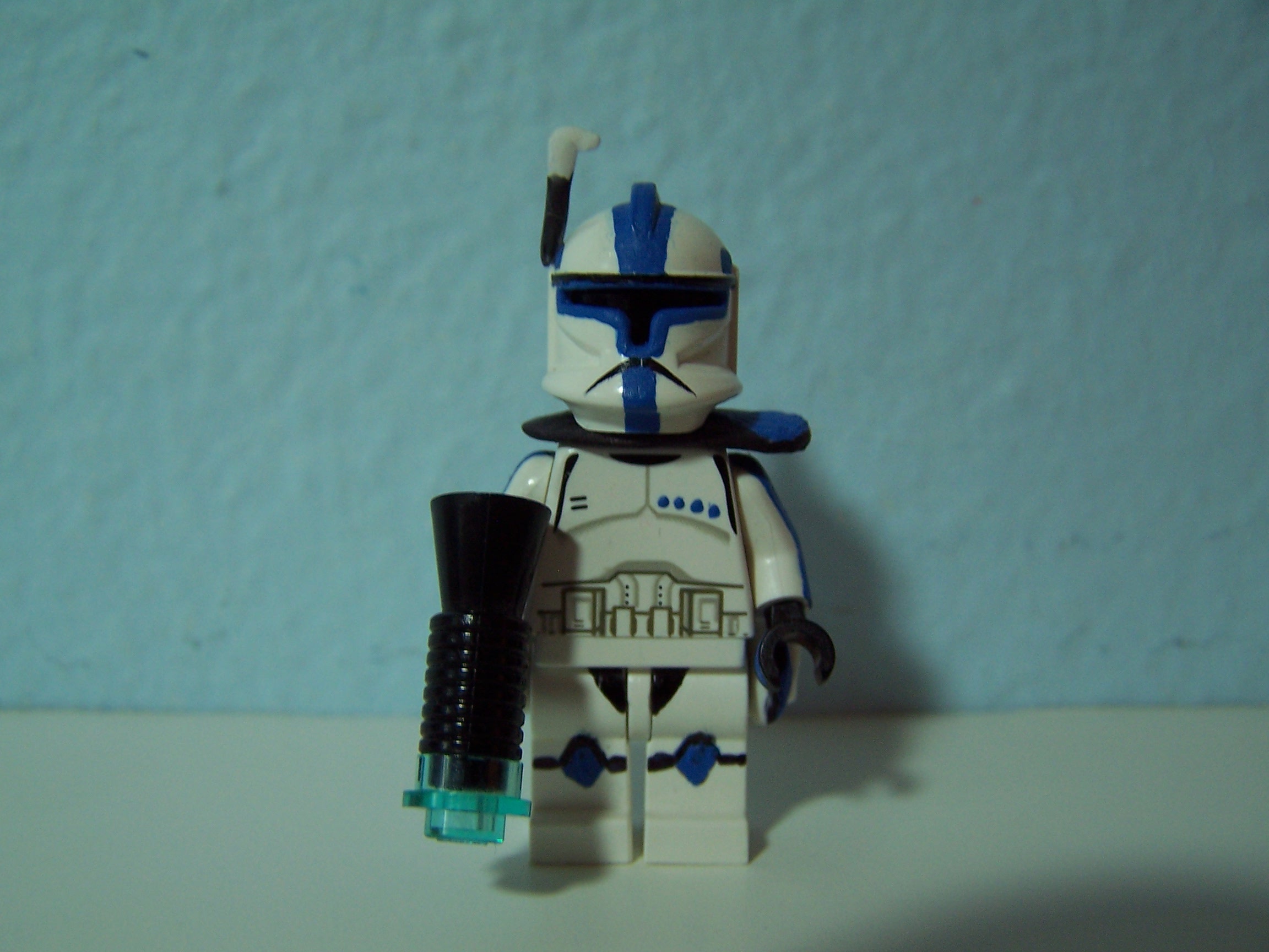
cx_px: 634
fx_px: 1393
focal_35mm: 38
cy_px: 476
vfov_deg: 37.7
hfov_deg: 49.0
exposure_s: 1/30
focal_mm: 6.3
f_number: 2.8
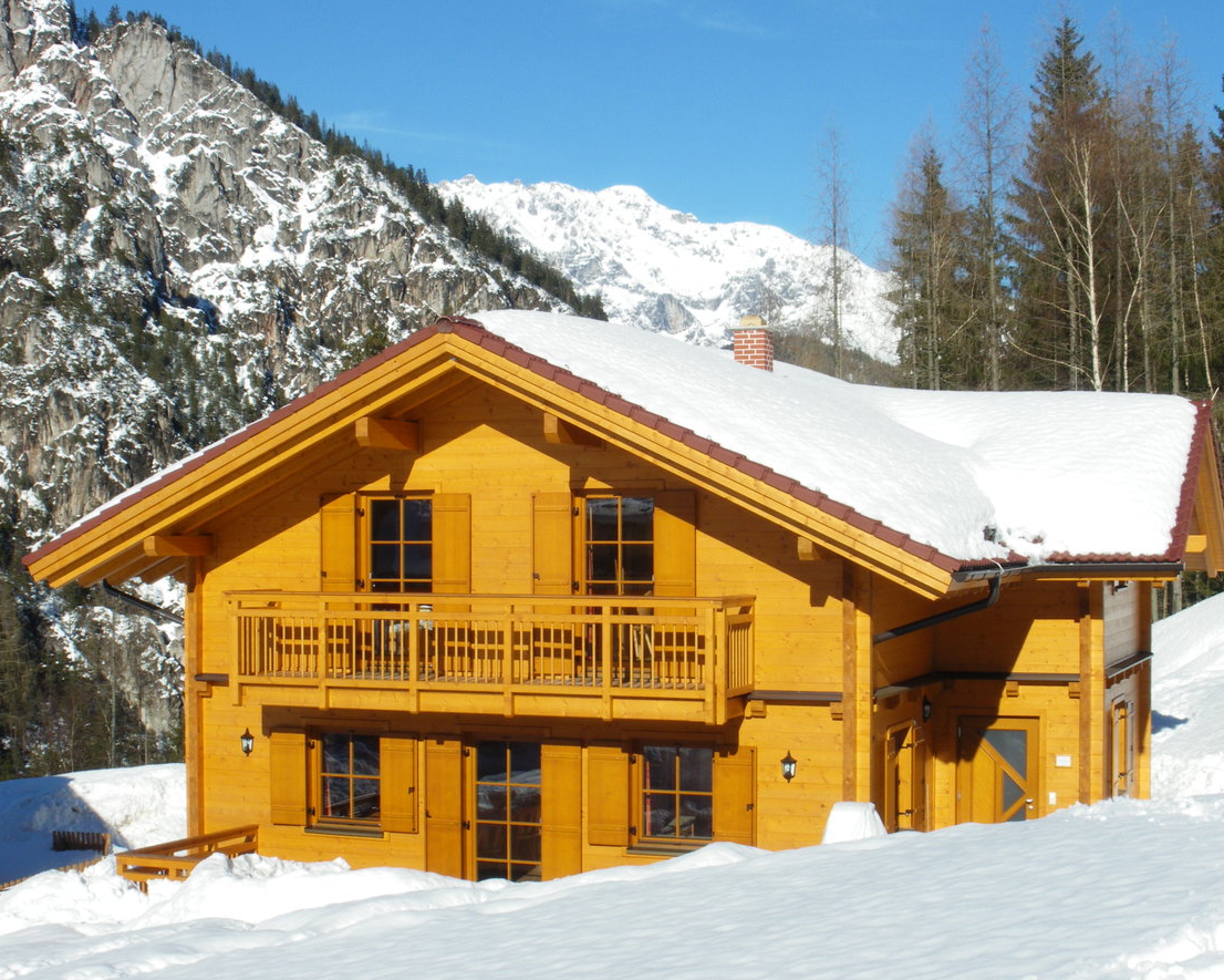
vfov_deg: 28.1
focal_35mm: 54
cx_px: 632
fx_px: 1956
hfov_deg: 34.7
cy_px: 488
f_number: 6.8
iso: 64
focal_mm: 9
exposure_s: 1/320
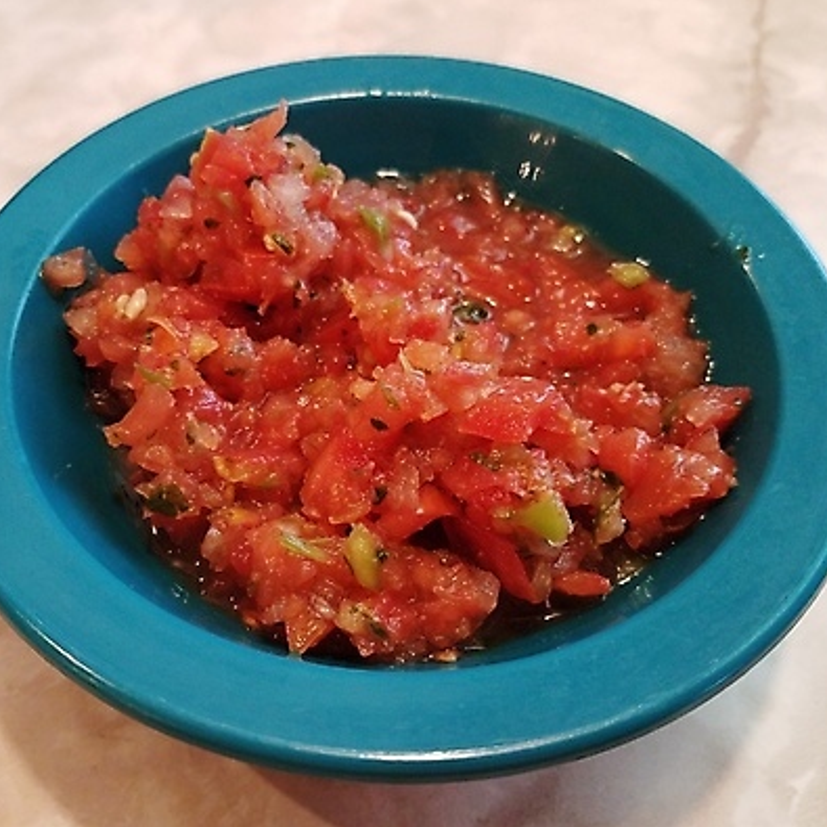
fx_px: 838
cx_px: 378
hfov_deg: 52.5
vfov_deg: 52.5
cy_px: 410
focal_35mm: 31
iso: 250
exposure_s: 1/24
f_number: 1.7
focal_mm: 4.2
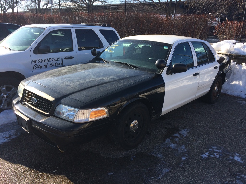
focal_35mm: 29
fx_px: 206
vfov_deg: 48.2
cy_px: 92
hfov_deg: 61.7
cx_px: 123
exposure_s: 1/933
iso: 32
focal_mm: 4.15
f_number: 2.2
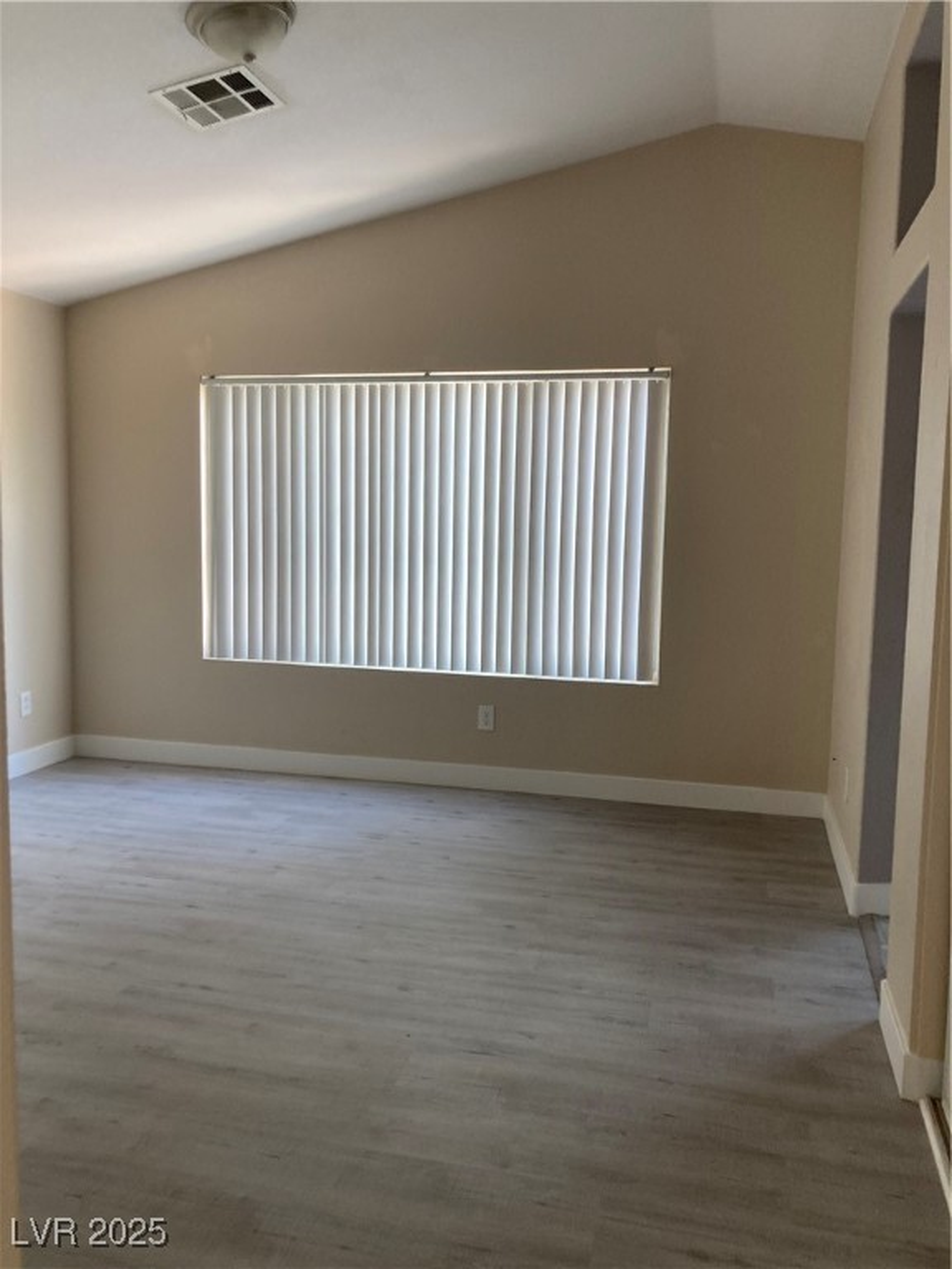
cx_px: 476
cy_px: 634
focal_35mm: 28
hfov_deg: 49.7
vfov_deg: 63.4
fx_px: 1027
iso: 80
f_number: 1.8
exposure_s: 1/87
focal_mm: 3.99
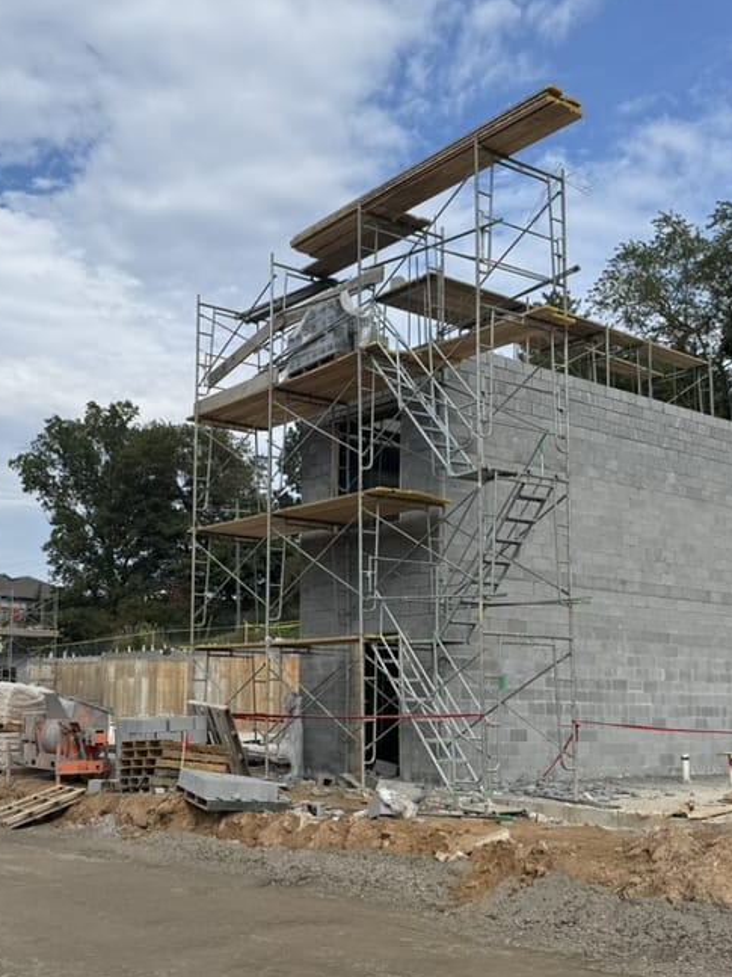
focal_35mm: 38
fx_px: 1072
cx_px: 267
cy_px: 572
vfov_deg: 48.8
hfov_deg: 37.4
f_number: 1.78
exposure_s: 1/4950
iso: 80
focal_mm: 6.76
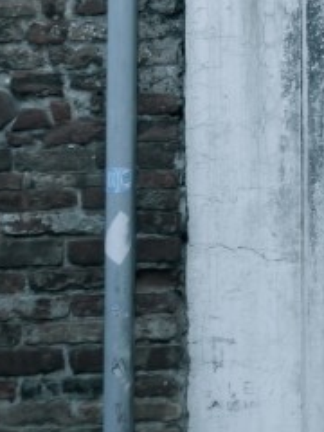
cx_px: 583
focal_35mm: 213
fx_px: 2658
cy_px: 158
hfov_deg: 6.8
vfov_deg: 9.3
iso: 160
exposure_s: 1/1000
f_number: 1.6
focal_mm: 25
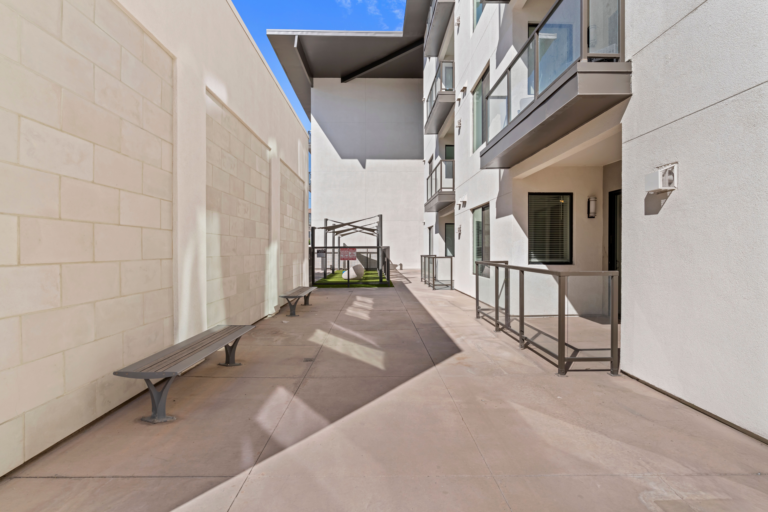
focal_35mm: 18
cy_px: 256
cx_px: 384
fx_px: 384
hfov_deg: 90.0
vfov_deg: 67.4
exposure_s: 1/320
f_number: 8
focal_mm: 18
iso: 200
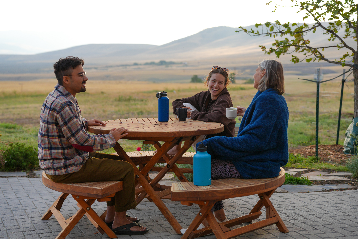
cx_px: 179
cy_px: 120
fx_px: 567
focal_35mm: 57
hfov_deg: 35.1
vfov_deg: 23.8
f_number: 3.2
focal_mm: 57
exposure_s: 1/160
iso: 100
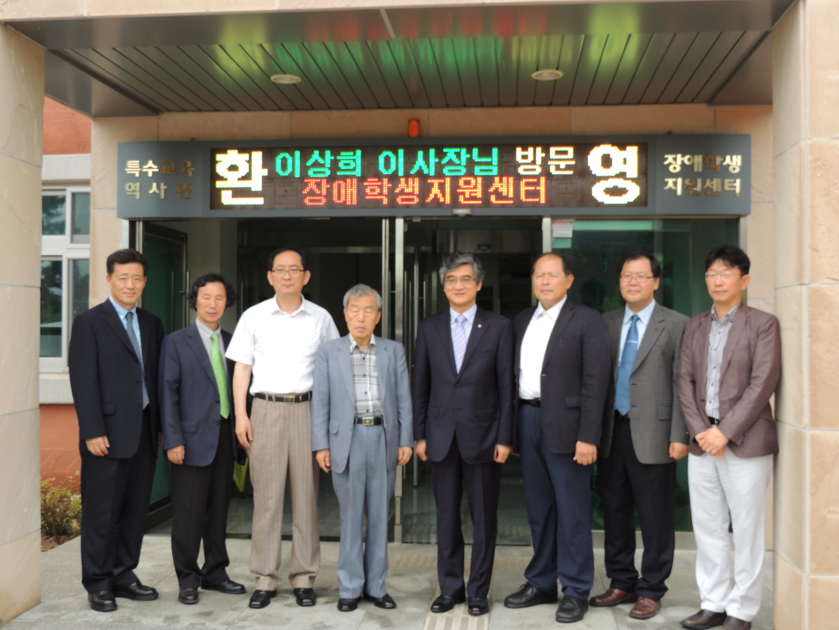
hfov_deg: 46.8
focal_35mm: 40
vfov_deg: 36.0
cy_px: 315
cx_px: 420
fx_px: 969
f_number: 3.3
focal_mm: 7.1
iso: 100
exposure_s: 1/200
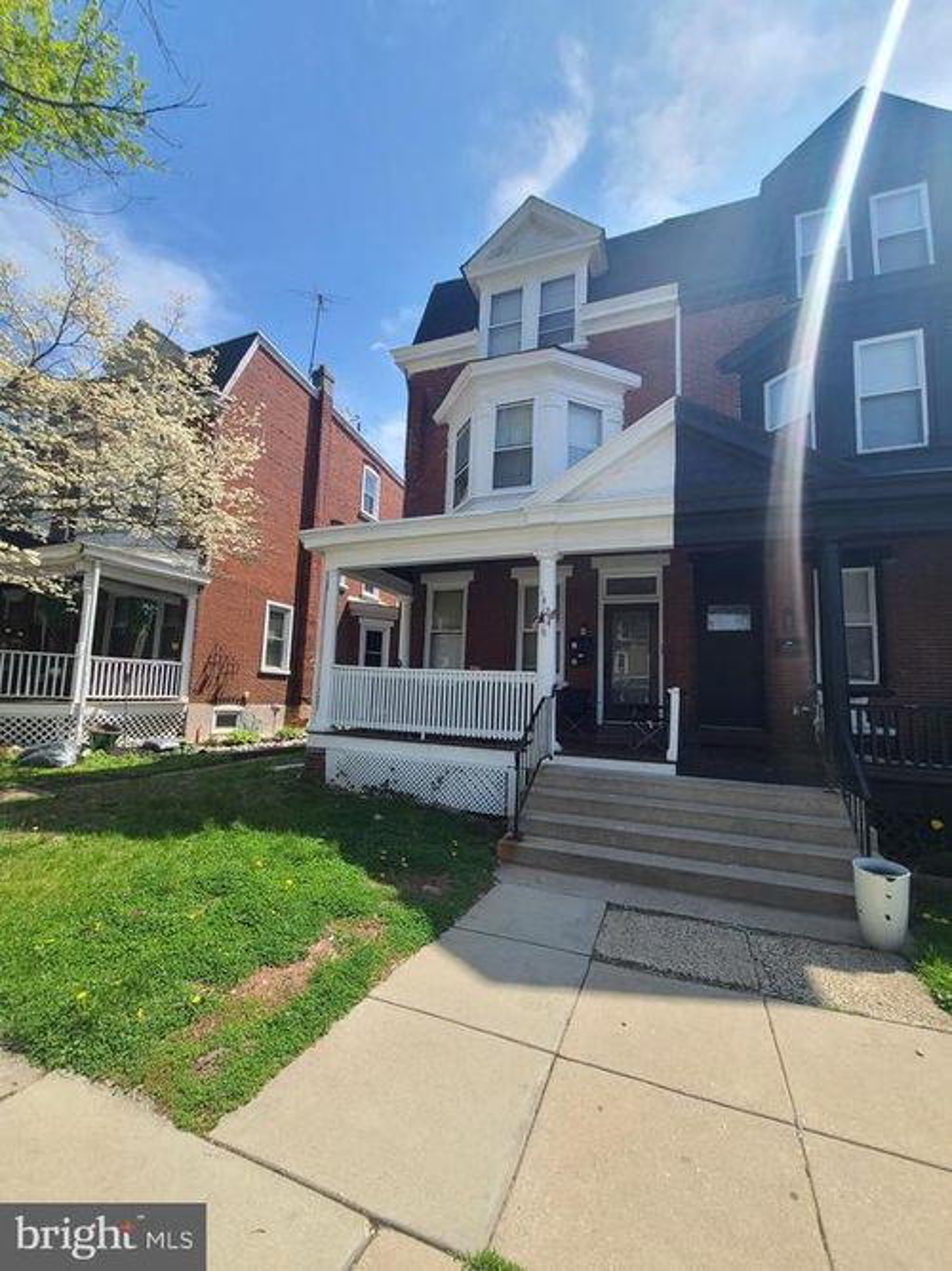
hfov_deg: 89.9
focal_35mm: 13
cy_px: 636
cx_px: 476
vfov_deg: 106.2
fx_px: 477
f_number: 2.2
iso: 50
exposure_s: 1/1328
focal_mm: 2.2
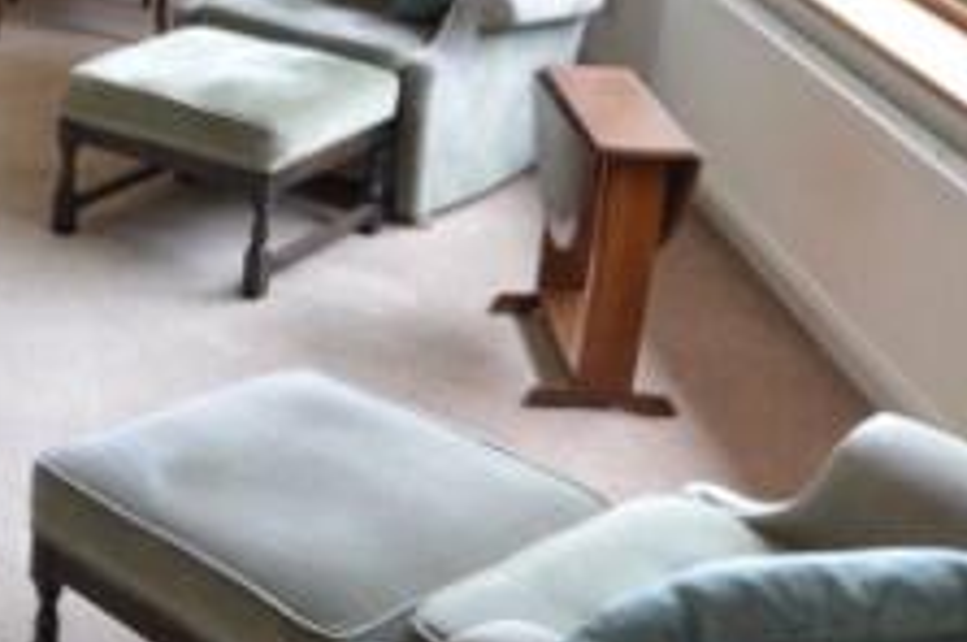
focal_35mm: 69
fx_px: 1851
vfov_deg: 19.6
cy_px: 193
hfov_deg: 27.1
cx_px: -69
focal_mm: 10
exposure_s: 1/25
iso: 400
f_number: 8
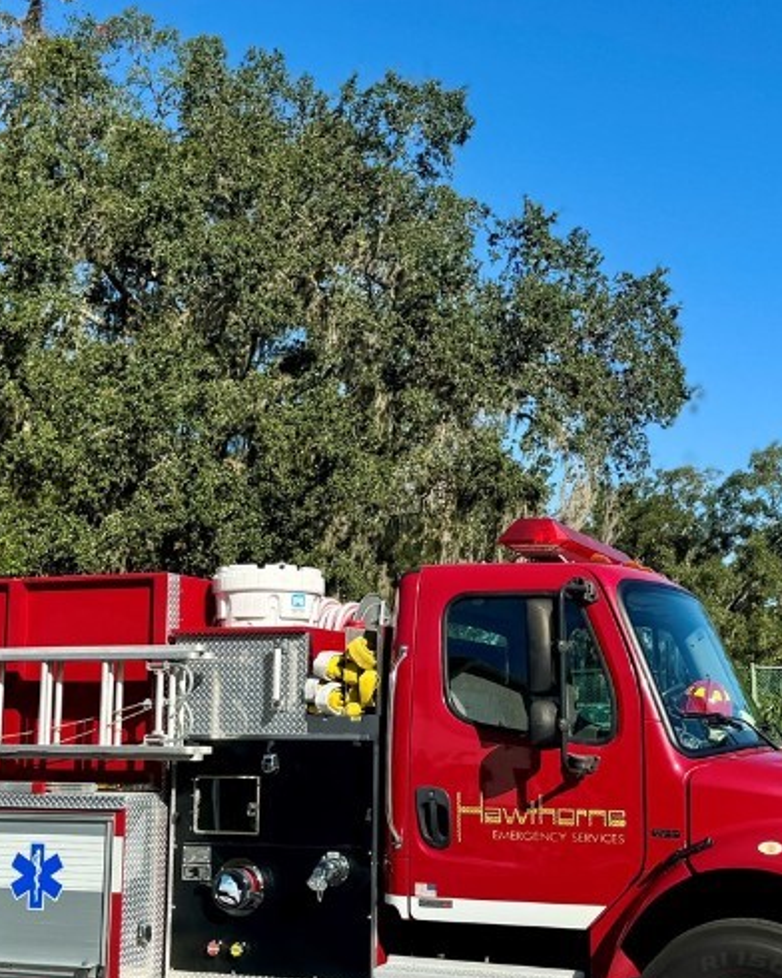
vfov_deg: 37.9
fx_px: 1418
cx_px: 433
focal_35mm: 49
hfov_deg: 30.8
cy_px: 573
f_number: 1.78
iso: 80
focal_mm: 6.76
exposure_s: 1/3802
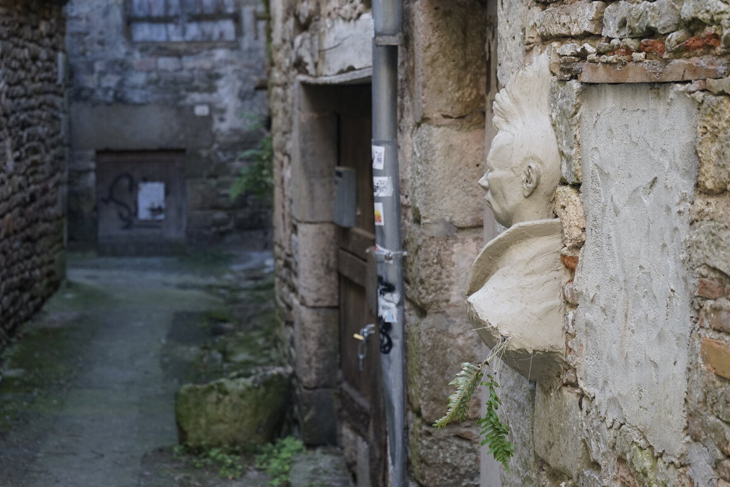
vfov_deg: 19.2
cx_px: 363
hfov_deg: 28.5
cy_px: 244
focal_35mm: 71
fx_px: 1440
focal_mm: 70
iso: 1250
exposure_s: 1/160
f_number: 5.6
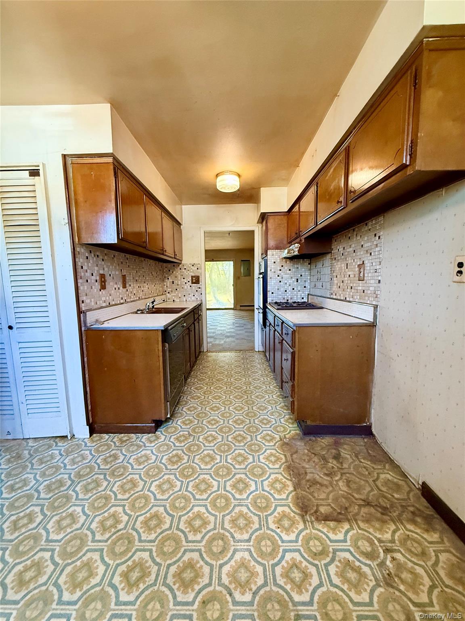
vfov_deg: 102.1
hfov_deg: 85.7
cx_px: 232
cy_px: 310
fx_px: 251
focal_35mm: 14
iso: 500
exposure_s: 1/60
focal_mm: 2.22
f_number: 2.2
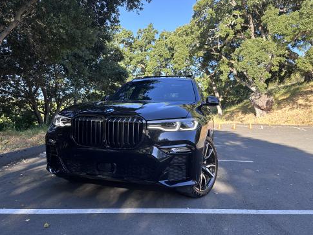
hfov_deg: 69.4
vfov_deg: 54.9
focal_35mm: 25
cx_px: 152
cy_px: 115
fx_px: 226
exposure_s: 1/406
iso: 80
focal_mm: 6.86
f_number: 1.78
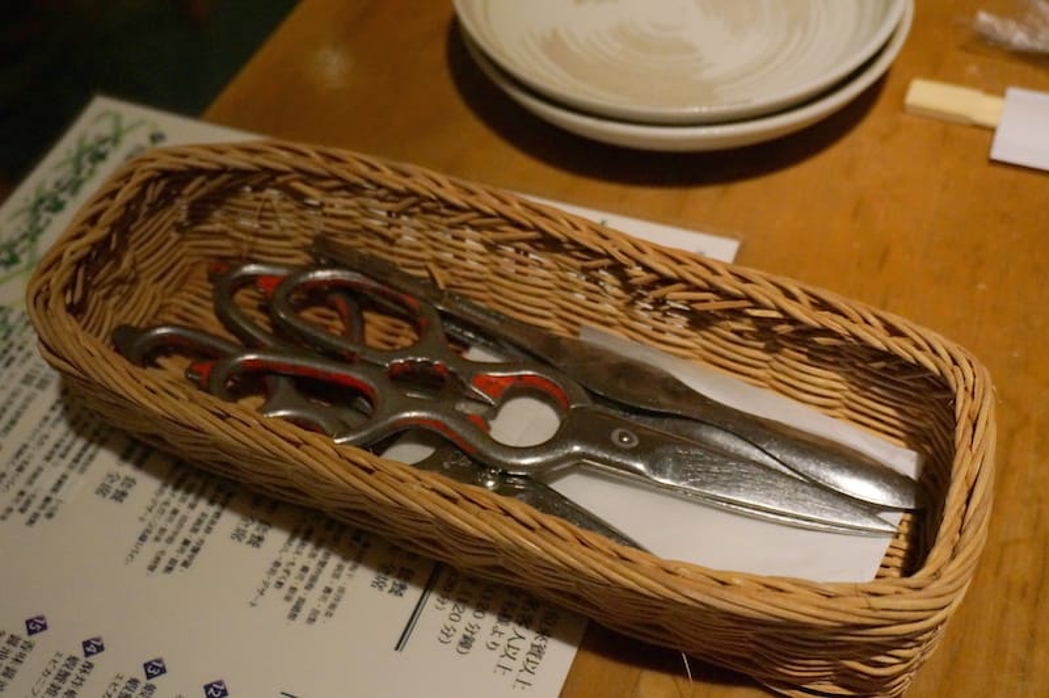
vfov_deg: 30.8
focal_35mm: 44
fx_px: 1266
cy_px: 349
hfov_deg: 45.0
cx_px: 524
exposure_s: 1/50
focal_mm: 29
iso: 3200
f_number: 4.5
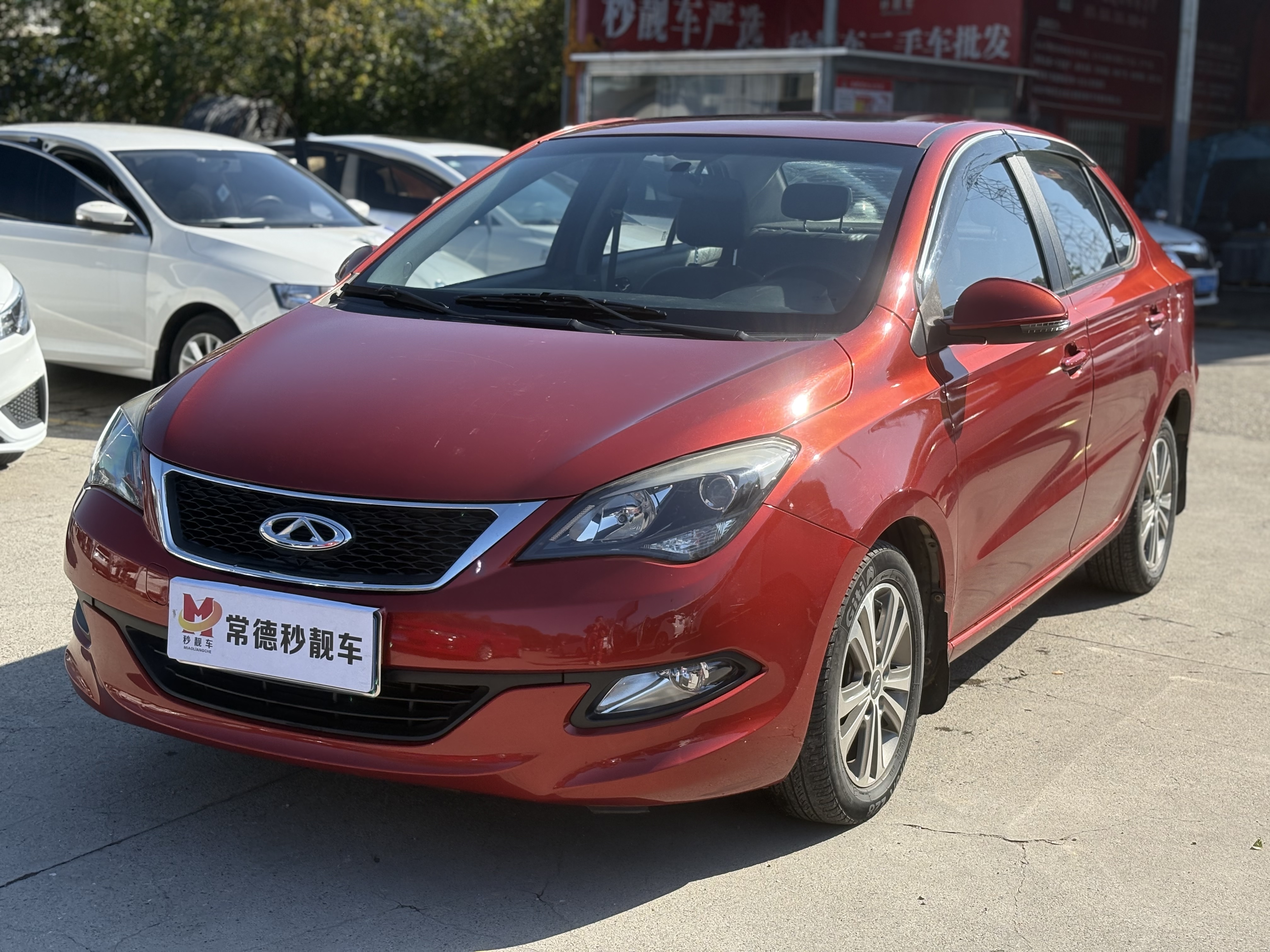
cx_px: 635
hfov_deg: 36.8
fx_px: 1908
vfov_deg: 28.0
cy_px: 476
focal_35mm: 52
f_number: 1.6
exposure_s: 1/2451
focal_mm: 5.96
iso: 50
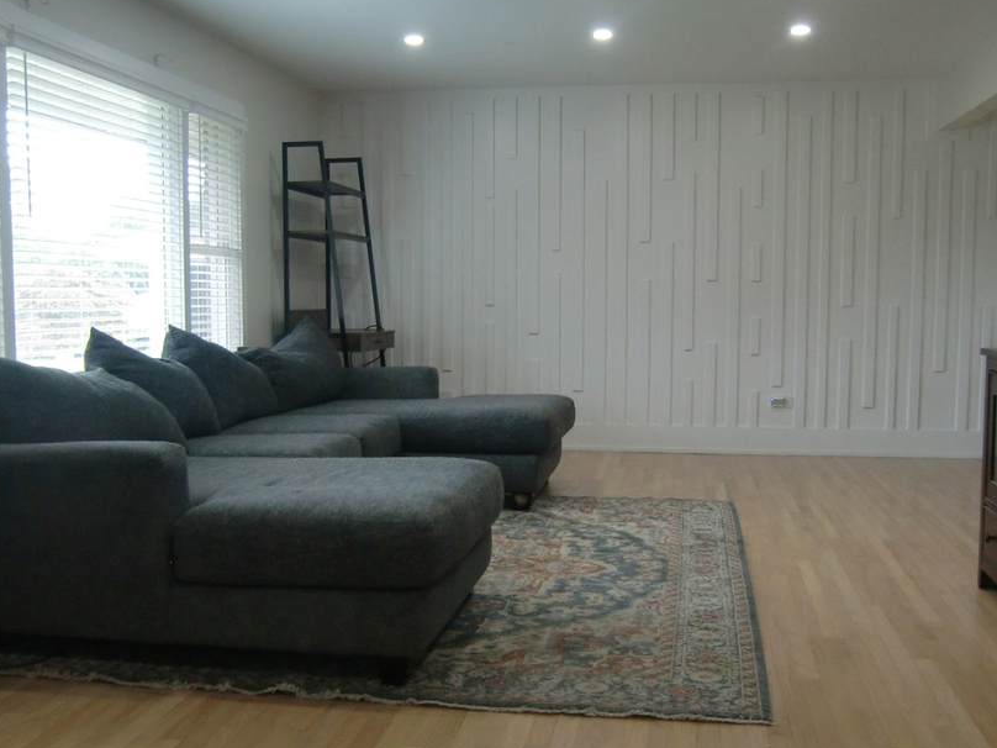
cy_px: 437
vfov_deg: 37.6
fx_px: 1094
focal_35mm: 38
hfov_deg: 49.0
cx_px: 505
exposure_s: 1/60
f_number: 3.2
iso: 160
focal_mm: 4.3
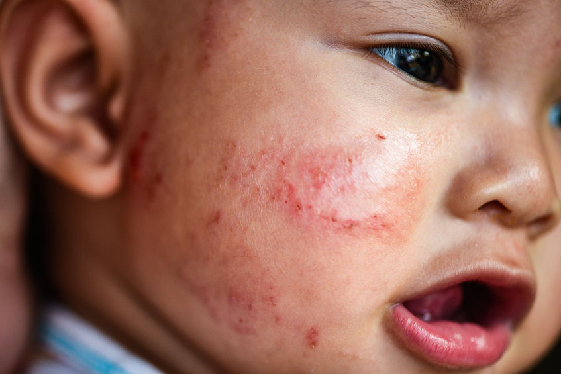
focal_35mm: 105
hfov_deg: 19.5
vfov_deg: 13.0
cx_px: 280
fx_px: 1636
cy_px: 187
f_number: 3.3
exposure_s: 1/640
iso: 1000
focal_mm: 105
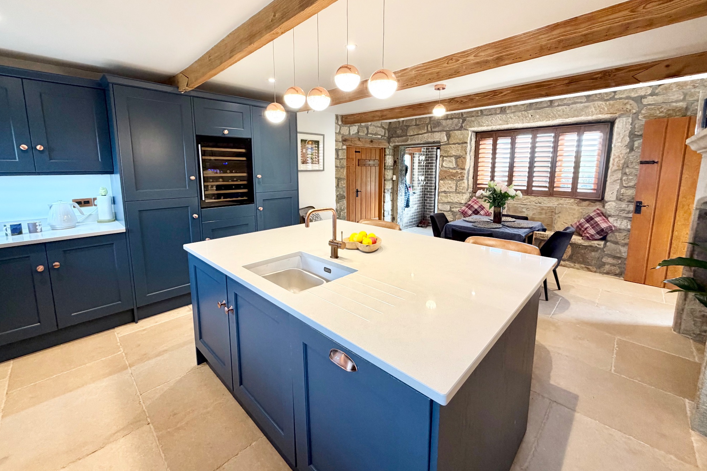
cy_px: 207
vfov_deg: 77.0
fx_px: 295
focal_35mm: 15
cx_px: 344
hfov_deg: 100.4
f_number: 2.2
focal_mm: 2.22
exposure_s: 1/100
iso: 200
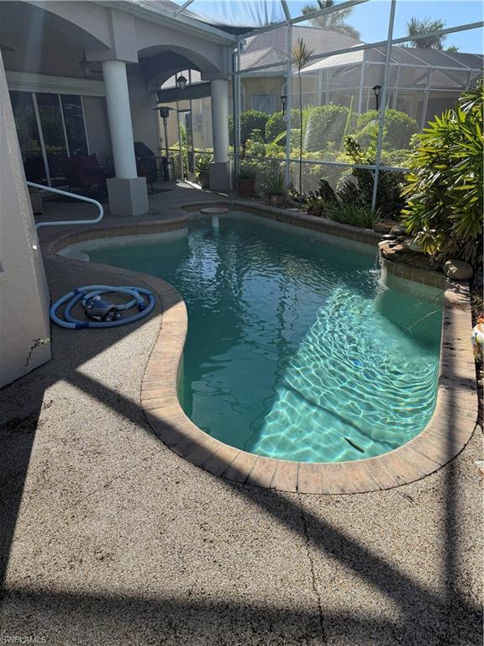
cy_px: 323
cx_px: 242
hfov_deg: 56.8
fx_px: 447
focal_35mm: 24
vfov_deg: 71.6
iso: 80
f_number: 1.78
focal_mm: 6.76
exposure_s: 1/2703
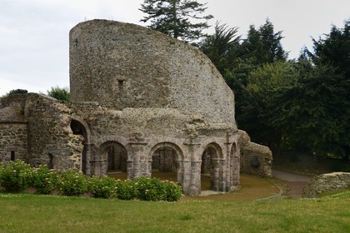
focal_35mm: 38
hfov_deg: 50.7
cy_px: 116
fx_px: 369
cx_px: 175
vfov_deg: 35.1
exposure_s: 1/160
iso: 200
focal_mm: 38
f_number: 8
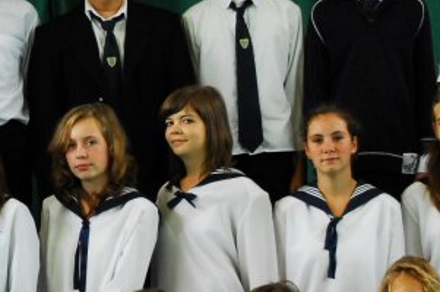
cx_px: -107
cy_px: 226
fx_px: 4871
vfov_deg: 3.4
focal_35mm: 399
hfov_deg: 5.1
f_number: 4.8
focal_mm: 78
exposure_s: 1/90
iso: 800
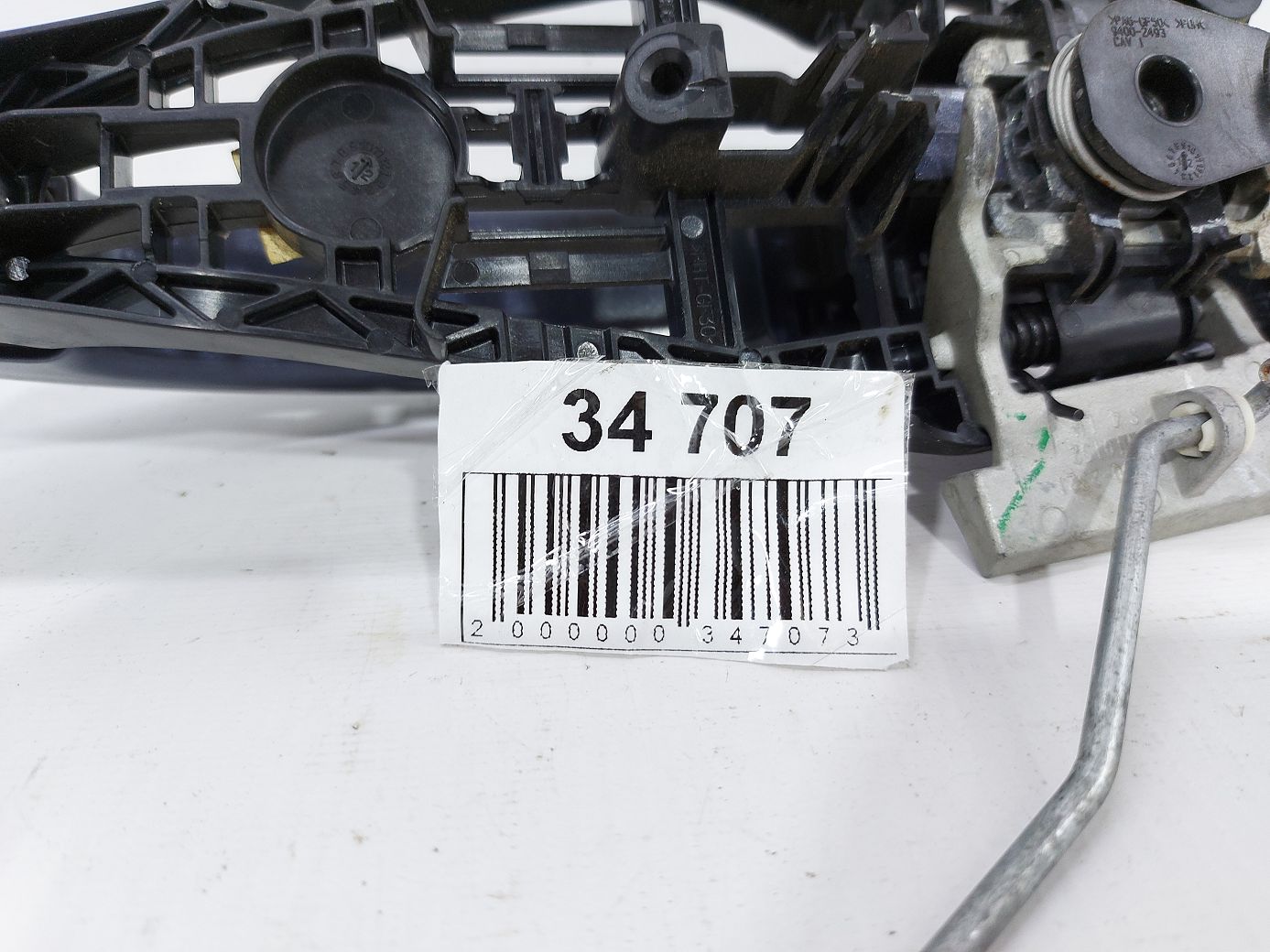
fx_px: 880
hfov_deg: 71.6
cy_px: 476
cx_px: 635
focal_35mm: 24
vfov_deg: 56.8
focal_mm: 5.23
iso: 80
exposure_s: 1/50
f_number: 1.8
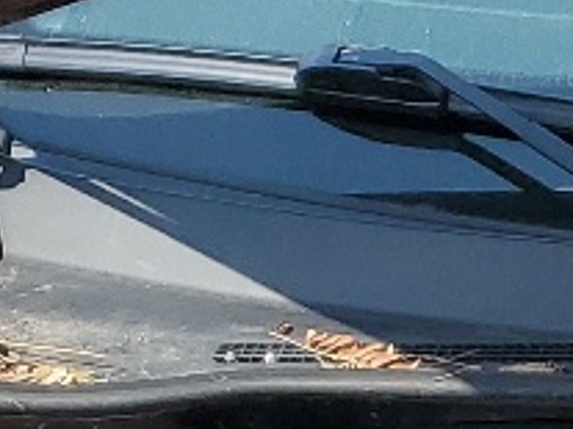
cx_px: 1343
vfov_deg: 6.8
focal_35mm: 201
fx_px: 3325
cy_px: 1182
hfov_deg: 9.0
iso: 50
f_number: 1.5
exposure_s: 1/2500
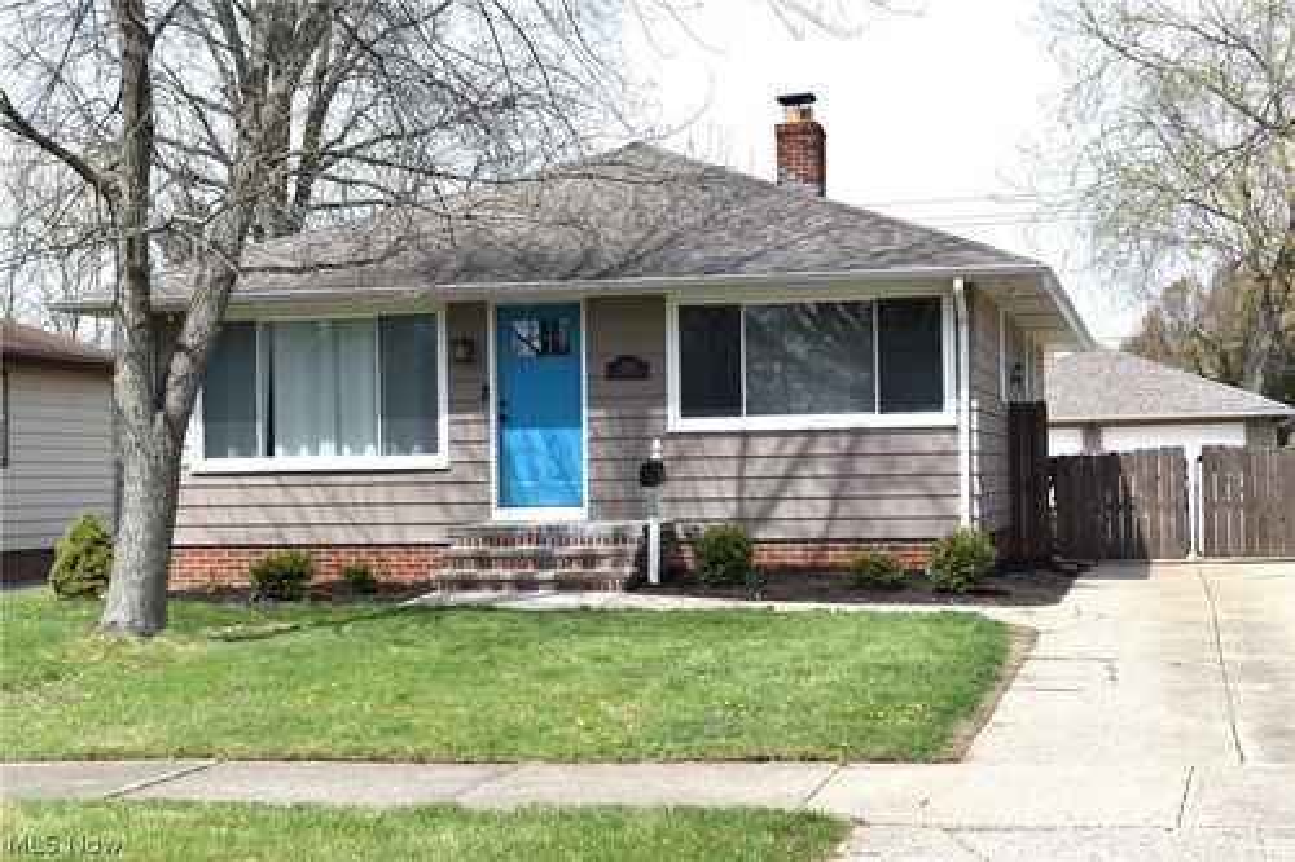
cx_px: 648
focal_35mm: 57
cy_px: 431
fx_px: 2050
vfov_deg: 23.8
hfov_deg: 35.1
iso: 100
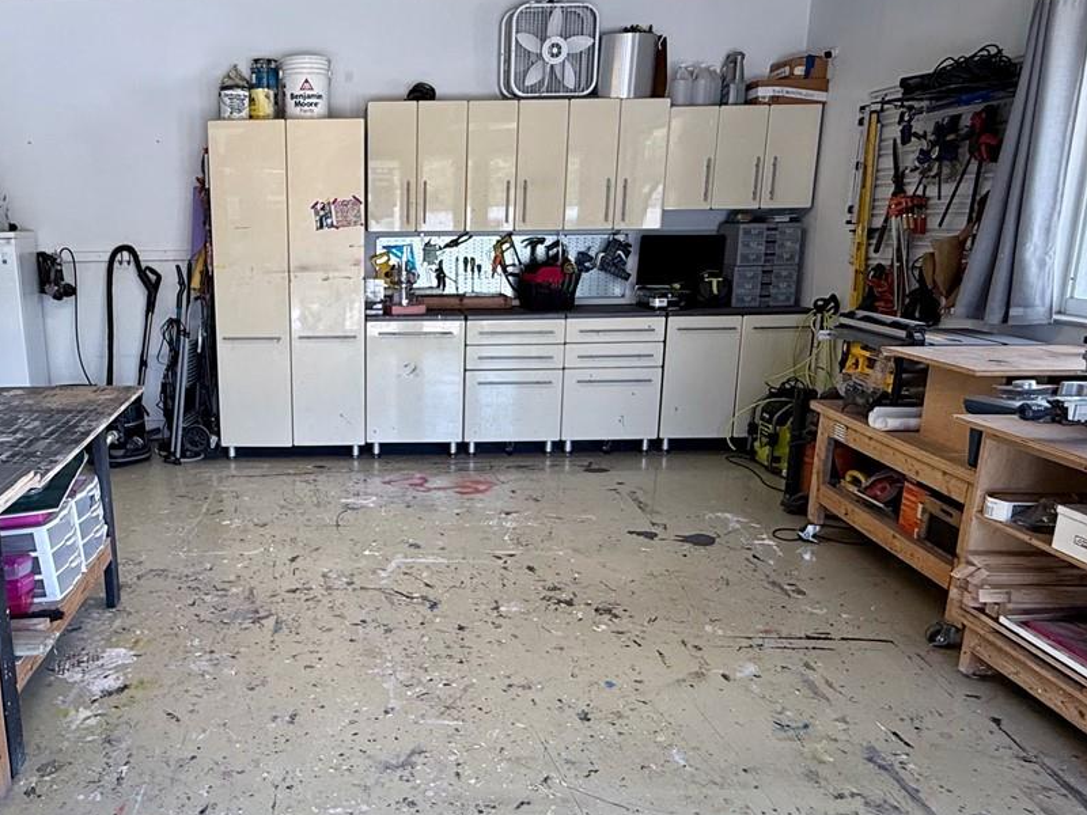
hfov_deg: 61.5
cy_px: 427
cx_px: 338
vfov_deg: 49.7
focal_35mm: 28
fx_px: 879
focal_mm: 2.22
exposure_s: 1/120
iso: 160
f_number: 2.2
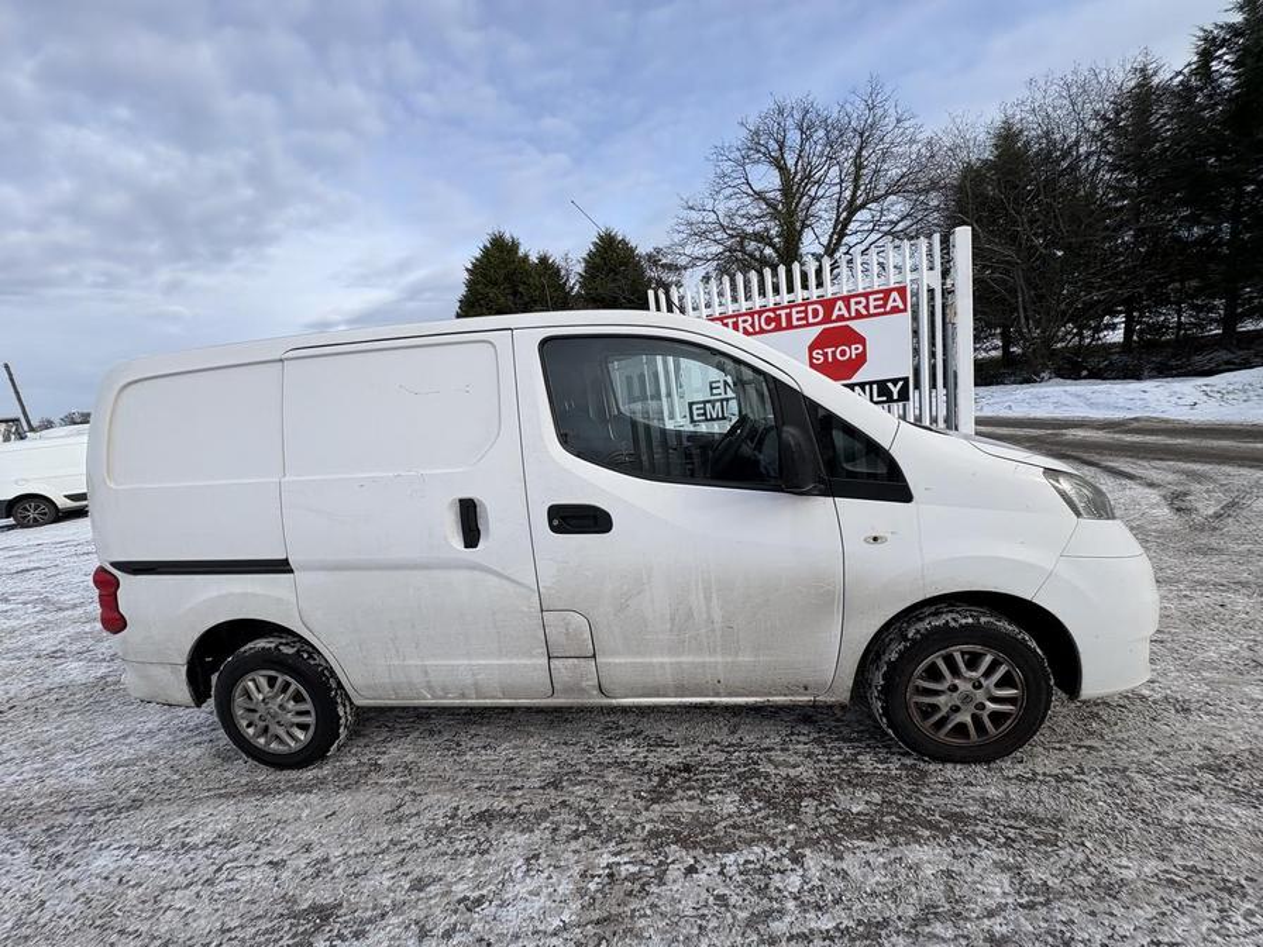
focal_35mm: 14
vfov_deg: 85.7
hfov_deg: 102.1
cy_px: 474
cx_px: 632
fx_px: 511
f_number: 2.2
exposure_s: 1/1346
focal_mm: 2.22
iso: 50
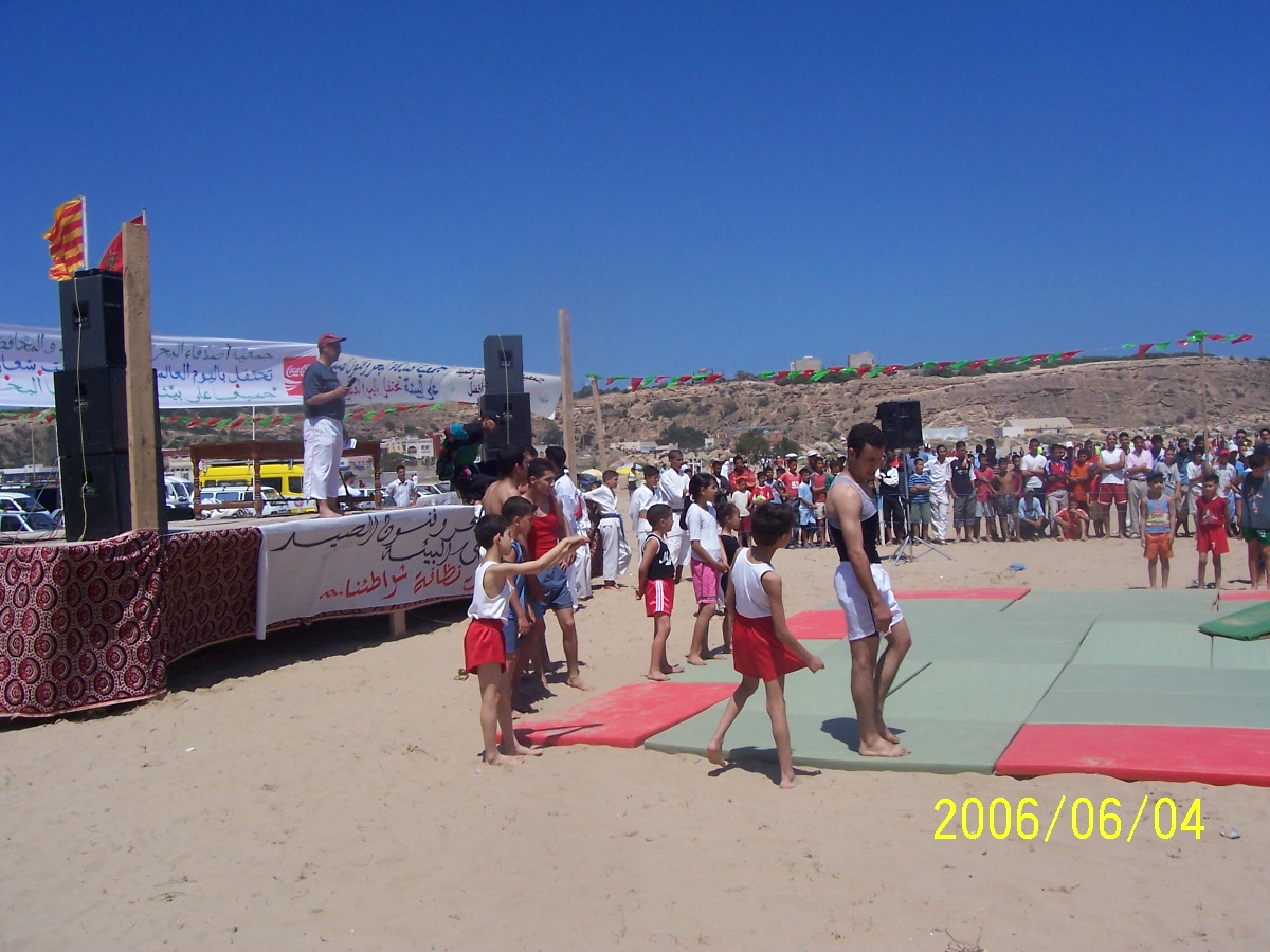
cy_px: 476
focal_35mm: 34
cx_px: 635
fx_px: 1247
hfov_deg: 54.0
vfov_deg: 41.8
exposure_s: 1/1000
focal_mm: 5.6
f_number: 5.6
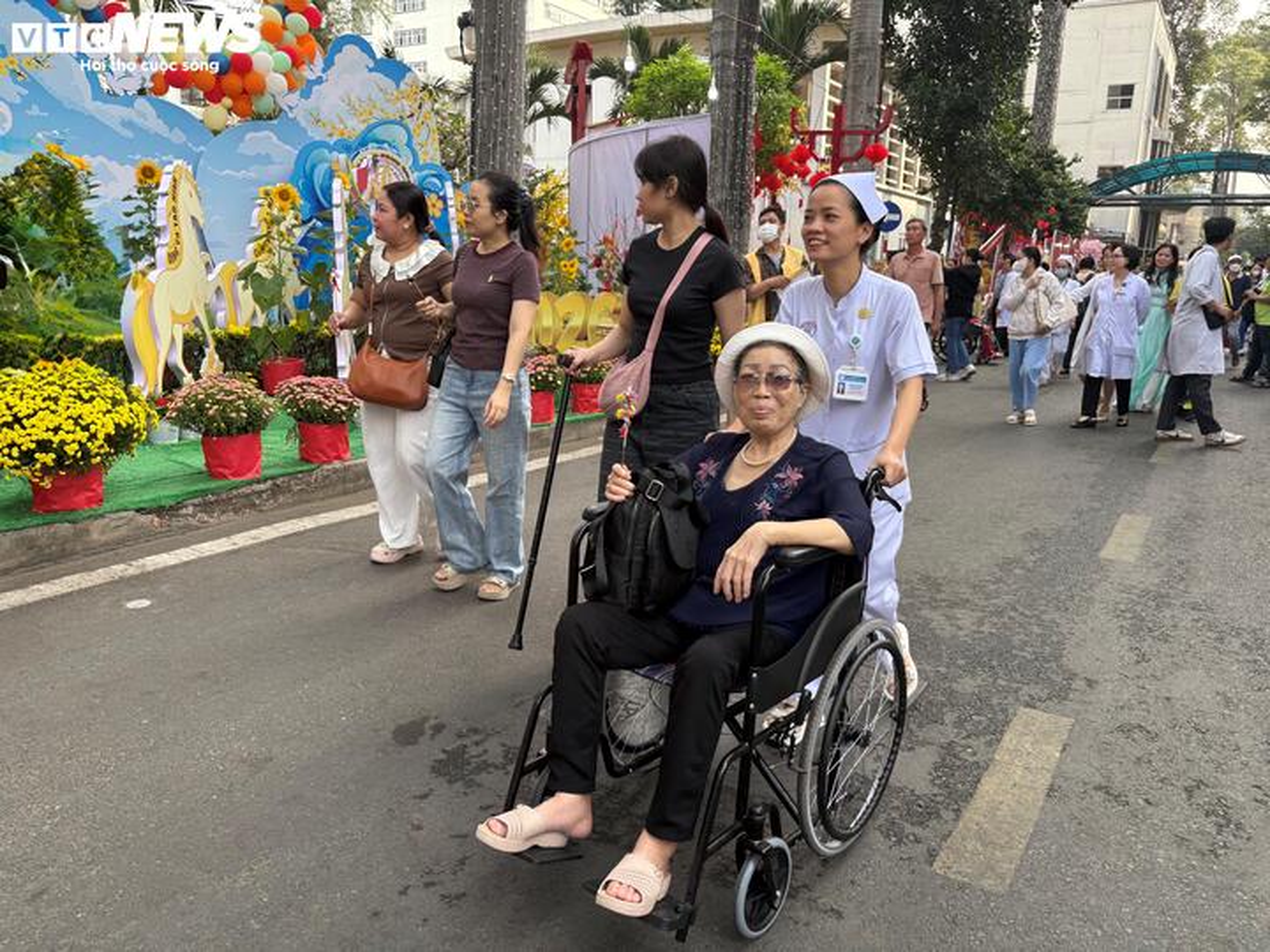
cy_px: 476
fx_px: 954
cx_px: 635
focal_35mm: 26
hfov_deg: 67.3
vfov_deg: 53.1
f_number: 1.6
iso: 50
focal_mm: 5.96
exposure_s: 1/369
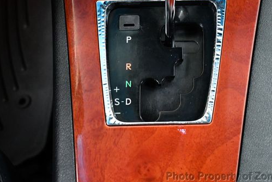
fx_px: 582
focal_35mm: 77
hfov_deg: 26.2
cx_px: 160
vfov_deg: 17.7
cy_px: 70
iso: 4000
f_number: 4.2
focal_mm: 30
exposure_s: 1/60
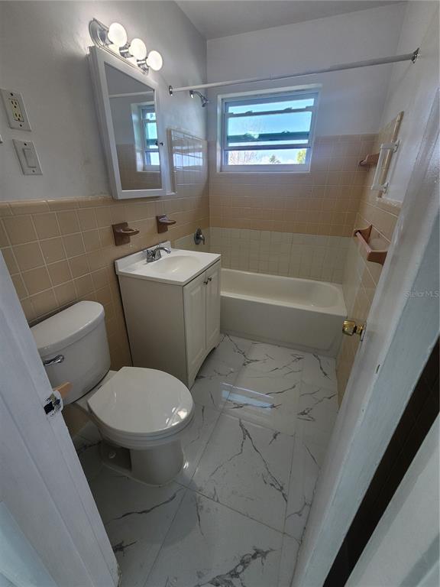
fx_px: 220
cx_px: 220
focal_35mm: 13
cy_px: 294
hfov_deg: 89.9
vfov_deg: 106.2
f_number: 2.2
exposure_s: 1/60
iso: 50
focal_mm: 2.2
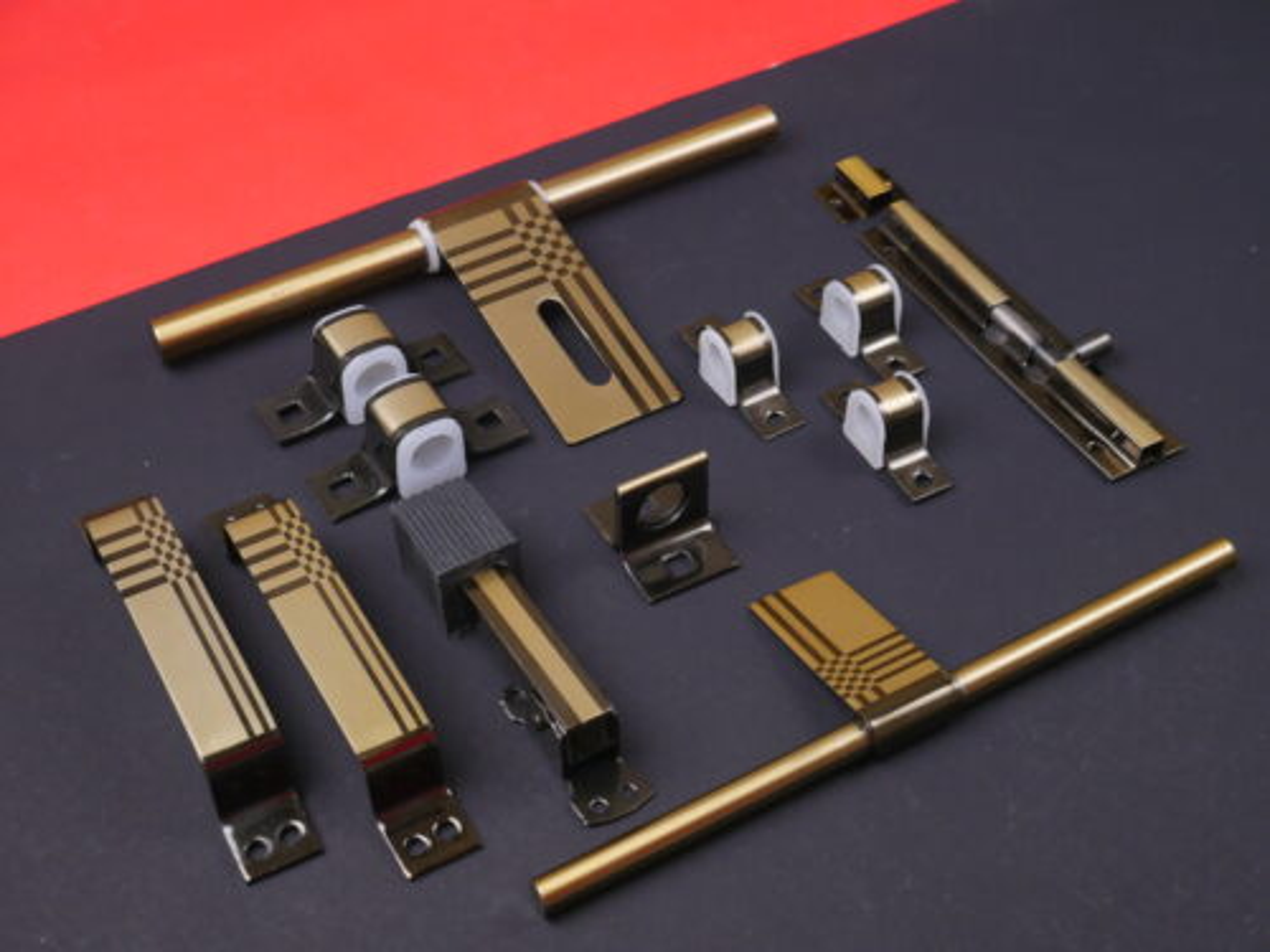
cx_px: 635
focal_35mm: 52
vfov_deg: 28.0
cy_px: 476
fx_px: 1908
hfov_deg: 36.8
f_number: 7.1
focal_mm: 26
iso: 1000
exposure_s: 1/30
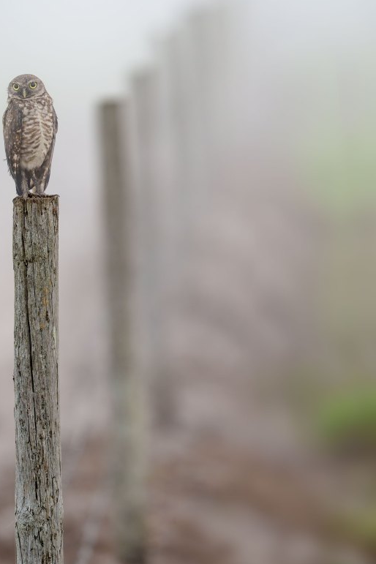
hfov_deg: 3.9
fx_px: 5483
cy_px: 310
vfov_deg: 5.9
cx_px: 163
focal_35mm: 350
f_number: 2.8
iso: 1000
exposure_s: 1/160
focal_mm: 300
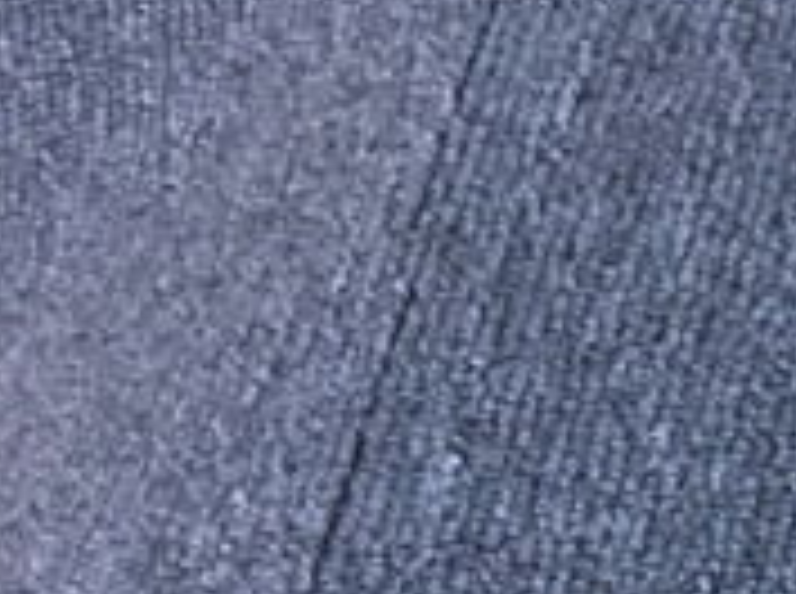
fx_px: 3626
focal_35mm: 158
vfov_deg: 9.2
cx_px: 1988
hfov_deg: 10.5
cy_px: 839
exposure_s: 1/466
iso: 25
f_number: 2.4
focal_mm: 3.3
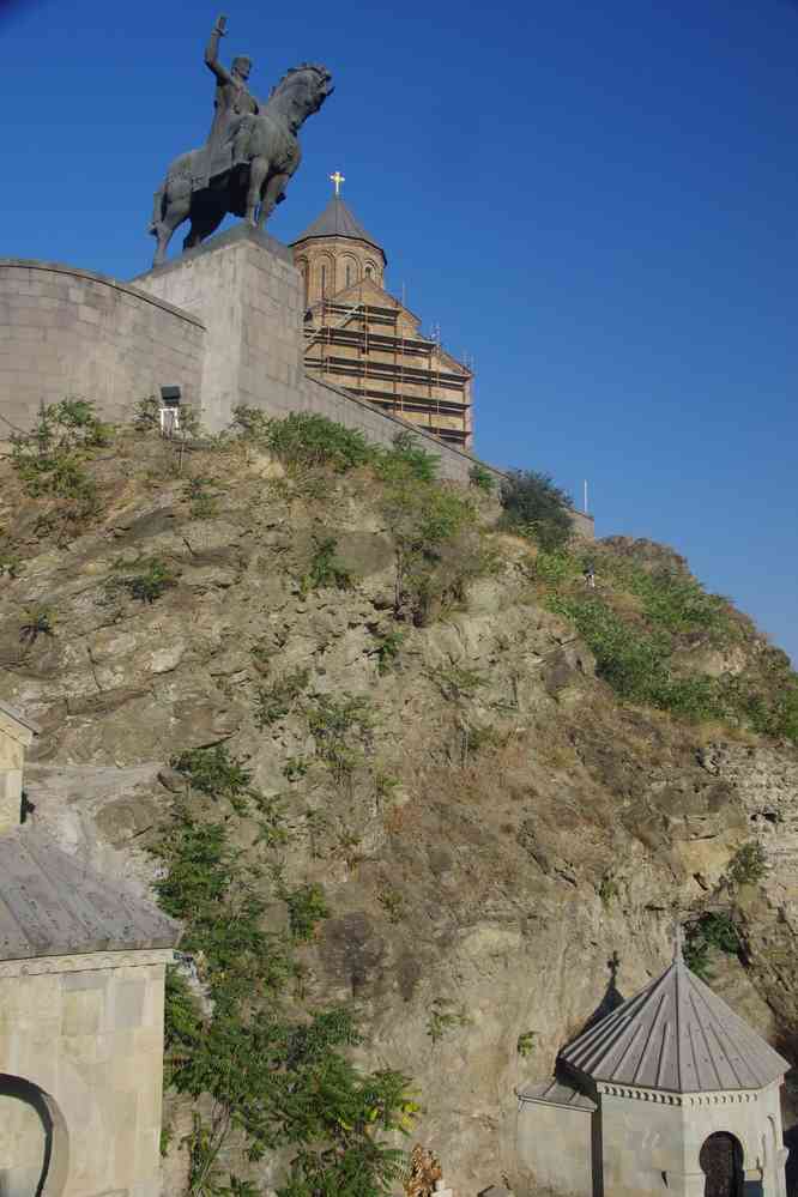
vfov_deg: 57.2
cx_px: 399
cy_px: 598
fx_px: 1097
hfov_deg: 40.0
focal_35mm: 33
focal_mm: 21.9
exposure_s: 1/80
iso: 200
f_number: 11
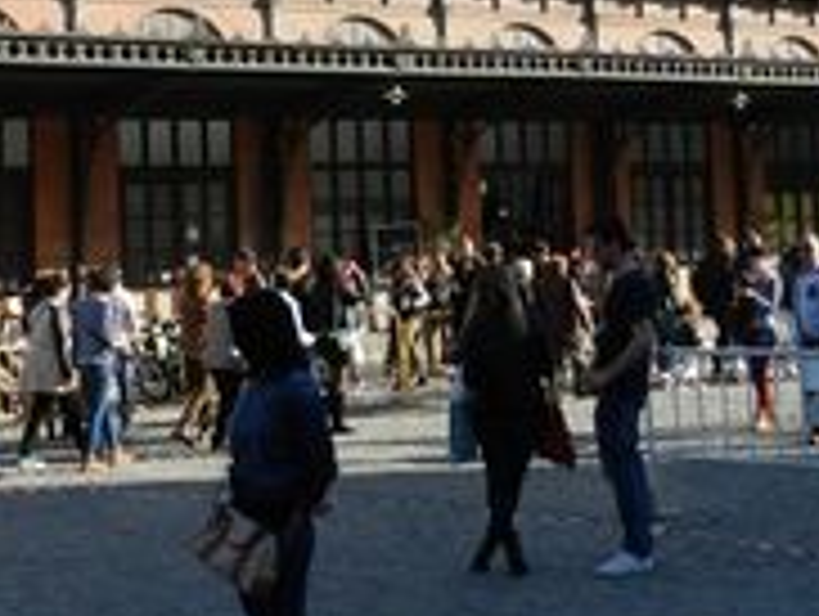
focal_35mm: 73
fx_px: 1729
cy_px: 47
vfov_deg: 19.8
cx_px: 302
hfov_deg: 26.5
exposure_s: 1/640
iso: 160
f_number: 4
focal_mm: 6.7
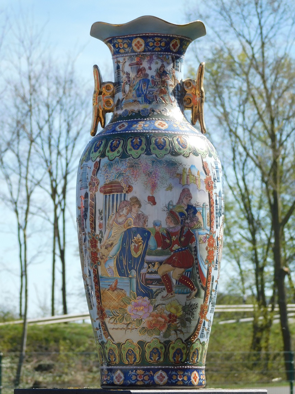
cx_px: 148
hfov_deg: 10.0
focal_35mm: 148
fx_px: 1682
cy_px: 197
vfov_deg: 13.3
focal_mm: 26.3
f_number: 5.1
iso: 125
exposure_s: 1/400
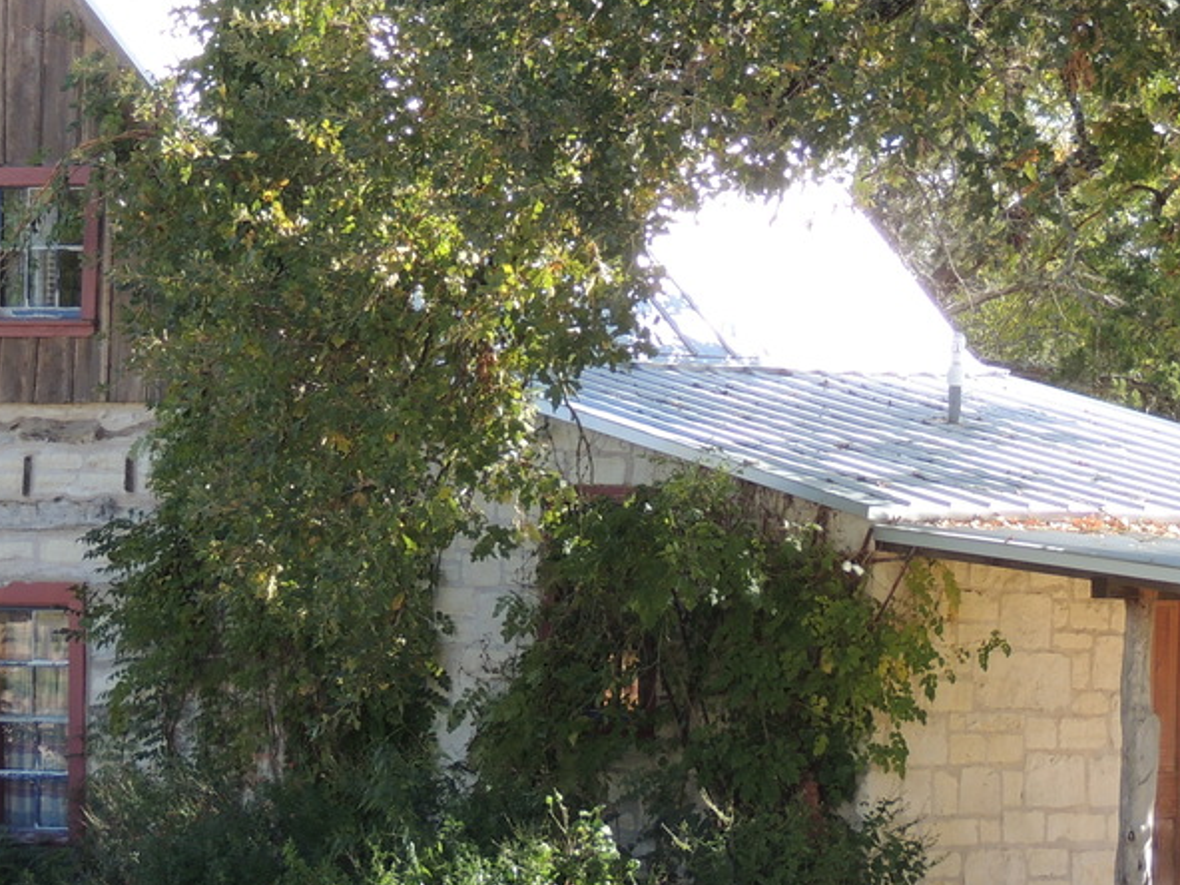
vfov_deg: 6.5
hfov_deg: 8.7
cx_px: 480
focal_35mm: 227
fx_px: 7738
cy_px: 227
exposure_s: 1/160
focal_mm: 18.7
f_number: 4.2
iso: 100
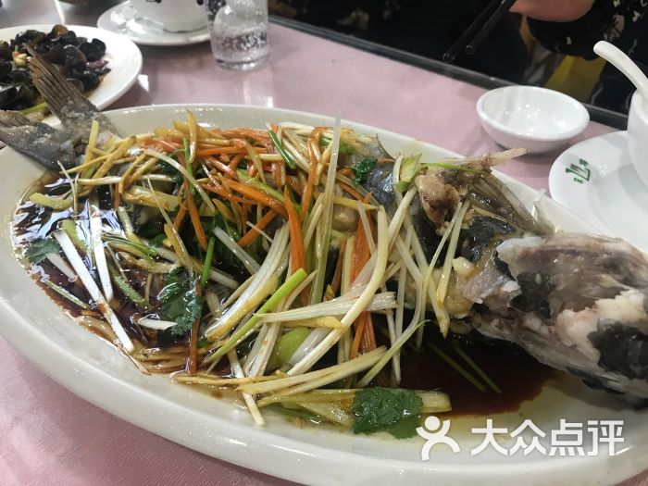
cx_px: 324
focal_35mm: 28
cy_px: 243
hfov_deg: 63.4
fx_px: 524
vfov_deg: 49.7
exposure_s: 1/17
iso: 40
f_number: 1.8
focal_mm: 3.99
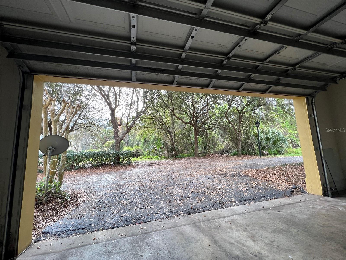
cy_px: 130
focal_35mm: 13
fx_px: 130
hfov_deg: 106.2
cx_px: 173
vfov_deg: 89.9
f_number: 1.8
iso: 40
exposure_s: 1/122
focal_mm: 1.57
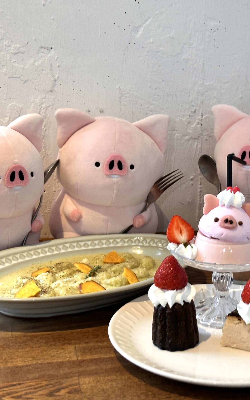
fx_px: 741
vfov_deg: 30.2
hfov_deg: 19.0
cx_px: 185
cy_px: 200
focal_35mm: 68
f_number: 1.78
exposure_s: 1/50
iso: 80
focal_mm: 6.86
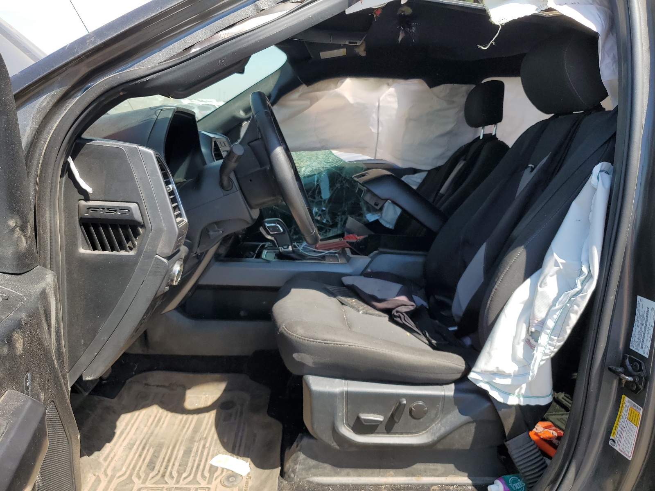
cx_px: 328
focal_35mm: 26
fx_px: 492
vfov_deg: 53.1
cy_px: 246
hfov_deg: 67.3
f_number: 1.5
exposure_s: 1/1111
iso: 50
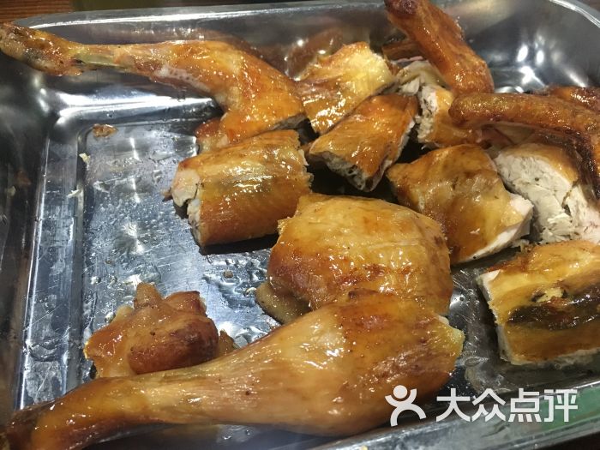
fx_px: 503
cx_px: 300
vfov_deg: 48.2
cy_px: 225
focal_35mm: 29
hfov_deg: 61.7
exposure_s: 1/17
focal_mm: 4.15
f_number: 2.2
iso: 250
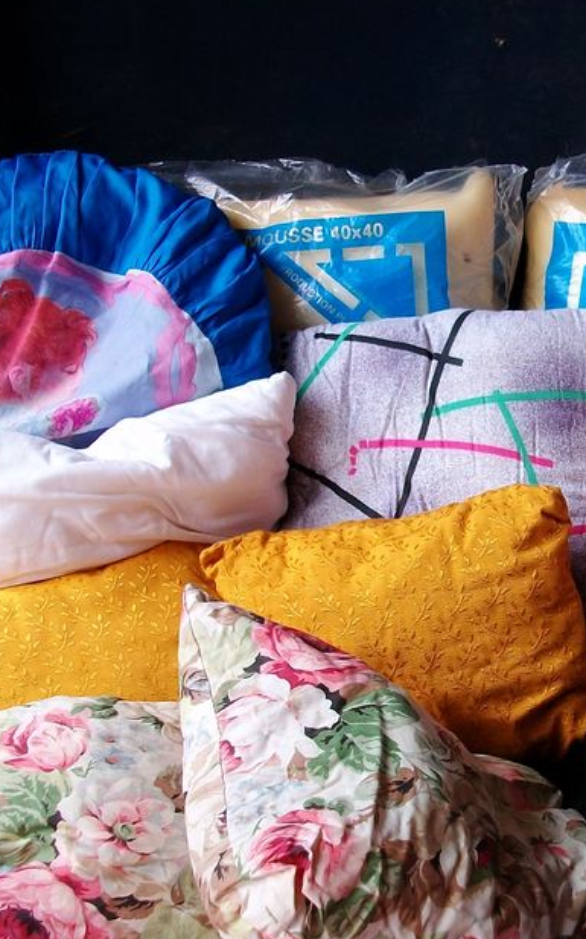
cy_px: 554
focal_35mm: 55
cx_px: 495
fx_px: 1407
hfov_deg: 23.1
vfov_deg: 36.8
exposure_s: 1/40
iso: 95
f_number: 2.9
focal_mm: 5.7
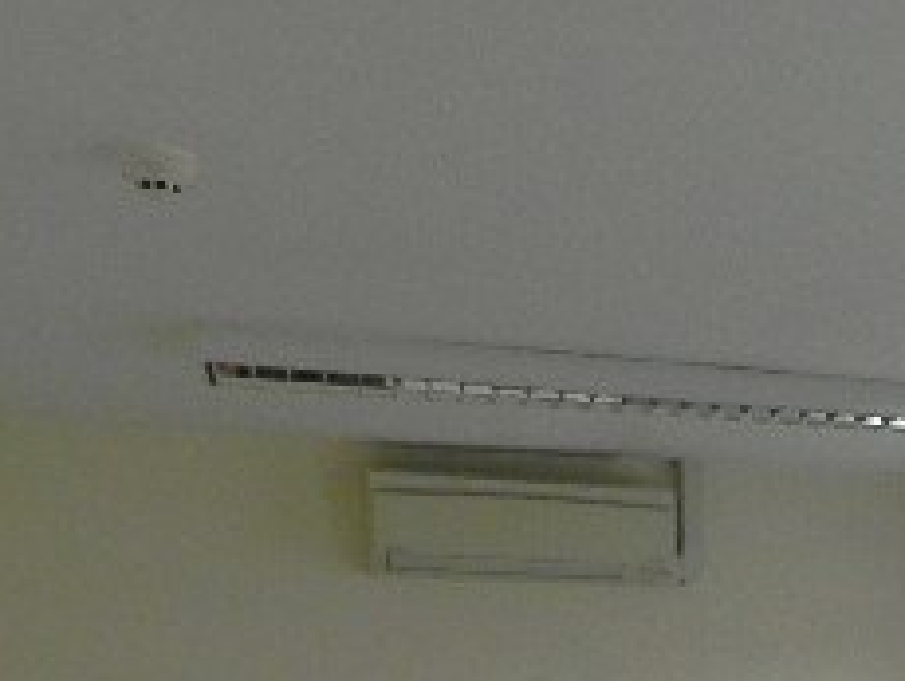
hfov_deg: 27.0
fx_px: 1675
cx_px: 1062
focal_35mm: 64
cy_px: 878
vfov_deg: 20.9
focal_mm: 4
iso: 640
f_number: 3.4
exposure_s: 1/200
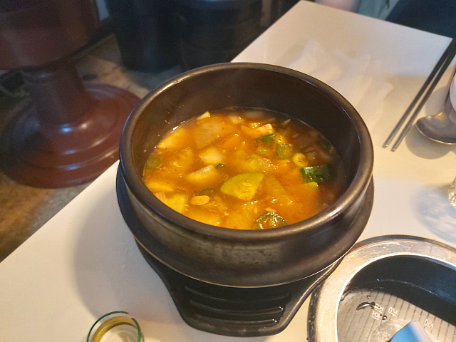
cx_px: 228
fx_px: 329
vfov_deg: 54.9
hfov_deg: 69.4
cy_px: 171
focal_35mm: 25
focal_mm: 4.58
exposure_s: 1/24
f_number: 2
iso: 640
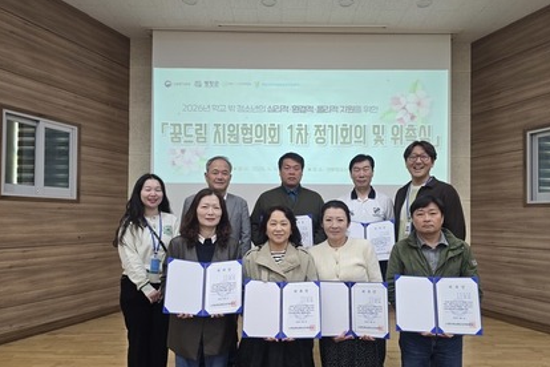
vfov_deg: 49.4
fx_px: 397
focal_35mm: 26
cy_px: 209
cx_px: 291
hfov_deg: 69.3
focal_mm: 6.3
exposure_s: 1/120
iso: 200
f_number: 1.7
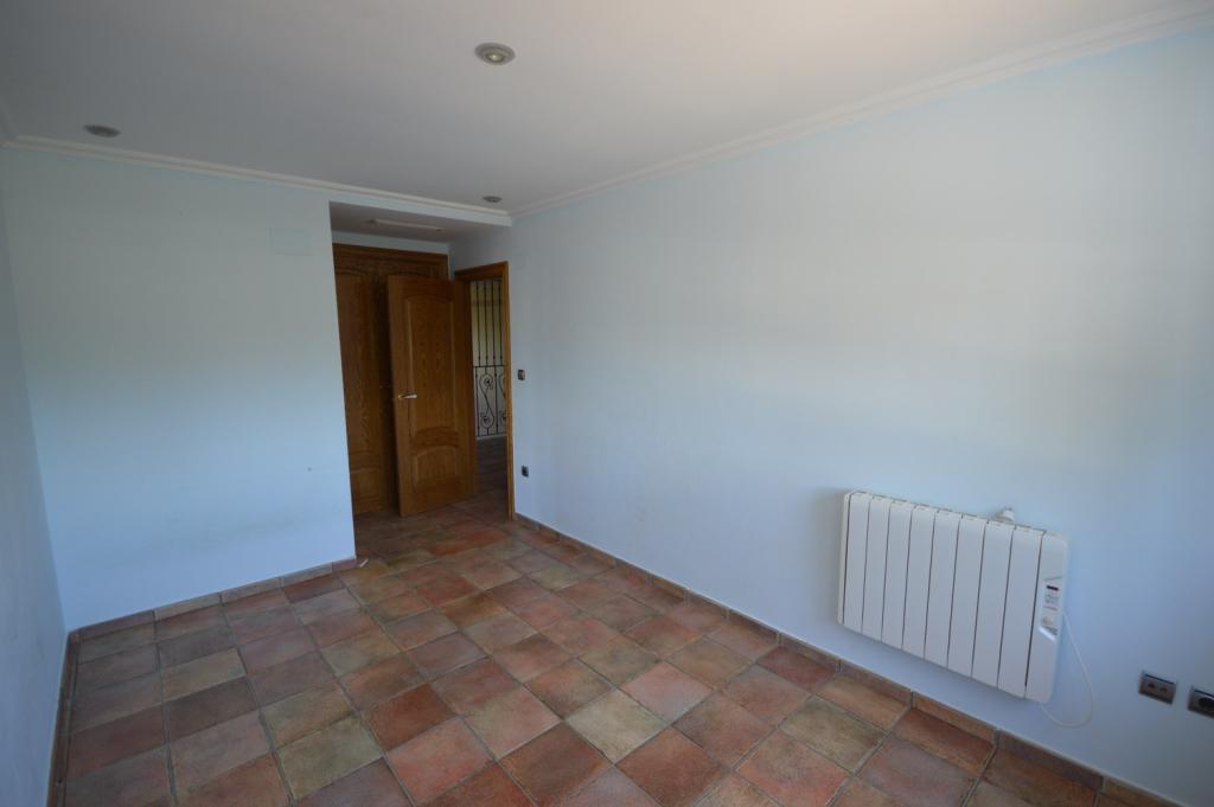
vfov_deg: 77.2
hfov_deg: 100.4
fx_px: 505
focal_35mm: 15
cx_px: 607
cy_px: 404
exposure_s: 1/60
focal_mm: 10
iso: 400
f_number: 4
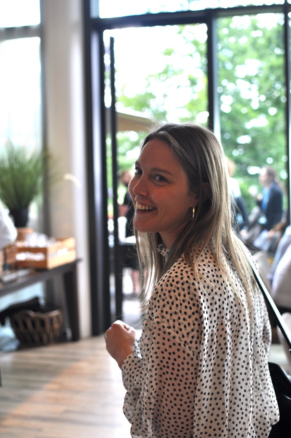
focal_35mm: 52
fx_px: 638
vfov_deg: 37.9
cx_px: 146
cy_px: 219
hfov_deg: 25.7
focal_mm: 35
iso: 200
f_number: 3.2
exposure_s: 1/100
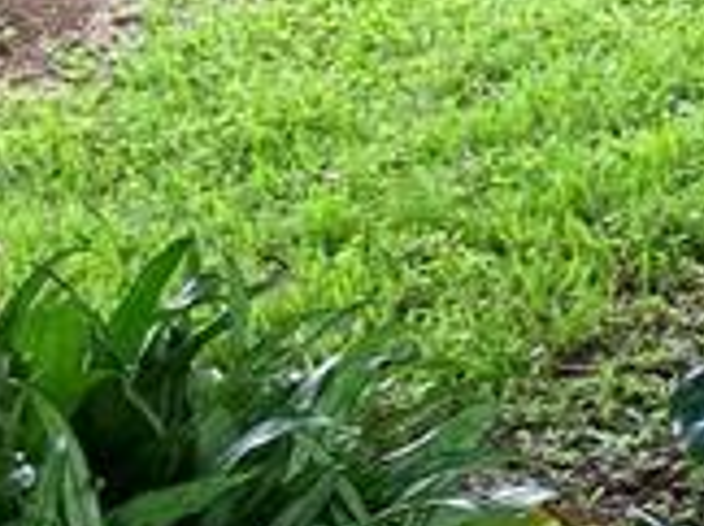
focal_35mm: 177
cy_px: -39
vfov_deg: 8.3
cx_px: 1156
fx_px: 3594
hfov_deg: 10.7
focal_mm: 3.99
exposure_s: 1/103
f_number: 1.8
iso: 20
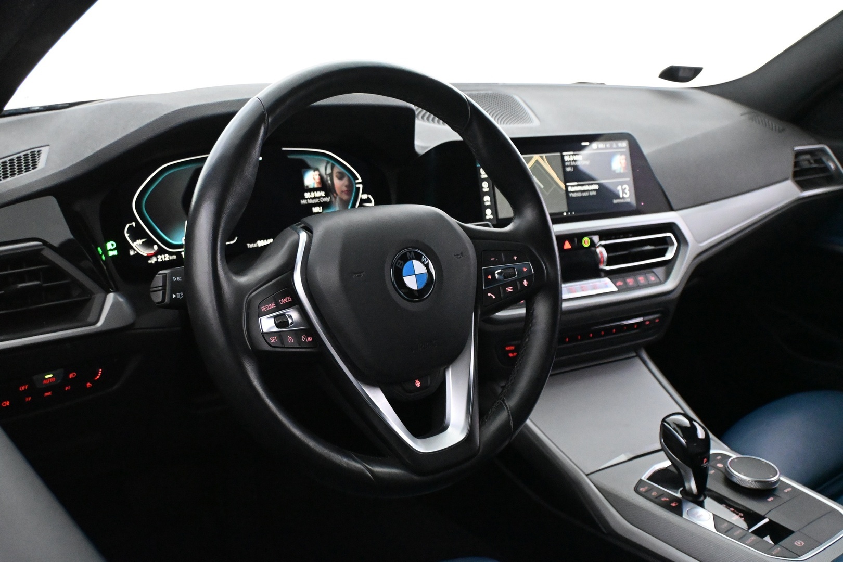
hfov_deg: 52.2
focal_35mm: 37
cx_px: 422
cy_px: 281
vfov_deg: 36.2
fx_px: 860
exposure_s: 1/60
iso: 9000
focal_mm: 24.5
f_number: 4.2
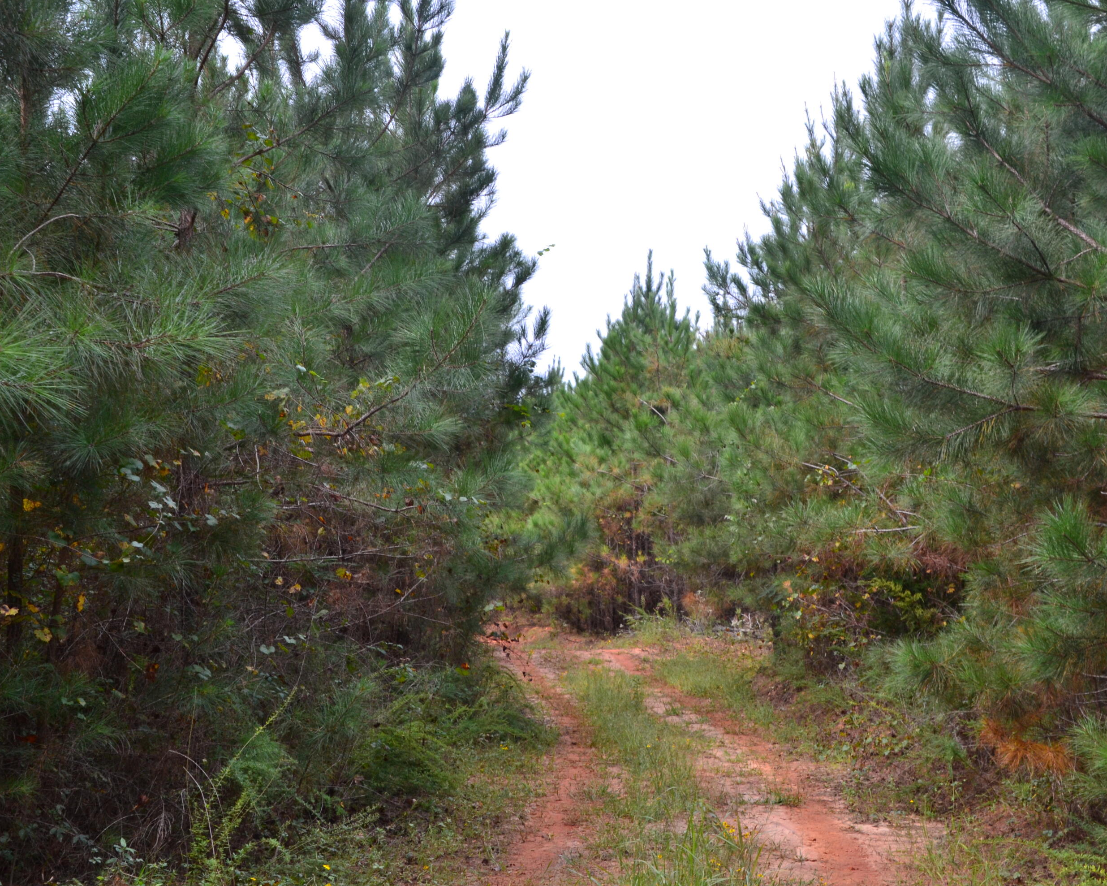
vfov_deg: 30.5
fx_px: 1624
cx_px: 547
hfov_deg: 37.6
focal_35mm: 50
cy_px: 444
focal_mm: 29
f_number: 10
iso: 400
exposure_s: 1/160
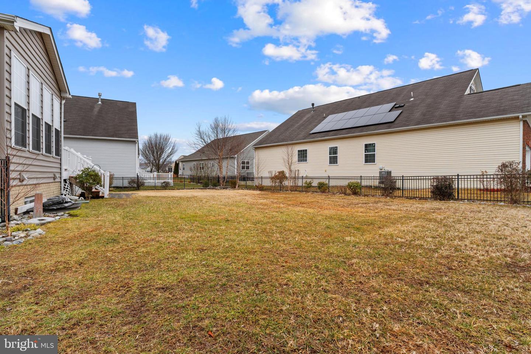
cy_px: 177
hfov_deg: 91.0
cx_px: 266
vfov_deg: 68.3
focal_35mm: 18
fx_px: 261
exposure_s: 1/500
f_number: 6.3
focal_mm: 11.8
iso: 200
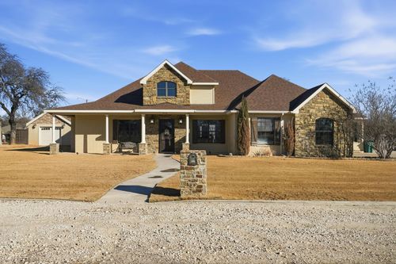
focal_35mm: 27
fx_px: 297
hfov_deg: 67.4
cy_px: 132
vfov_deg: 47.9
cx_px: 198
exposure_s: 1/4000
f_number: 8
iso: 640
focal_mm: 18
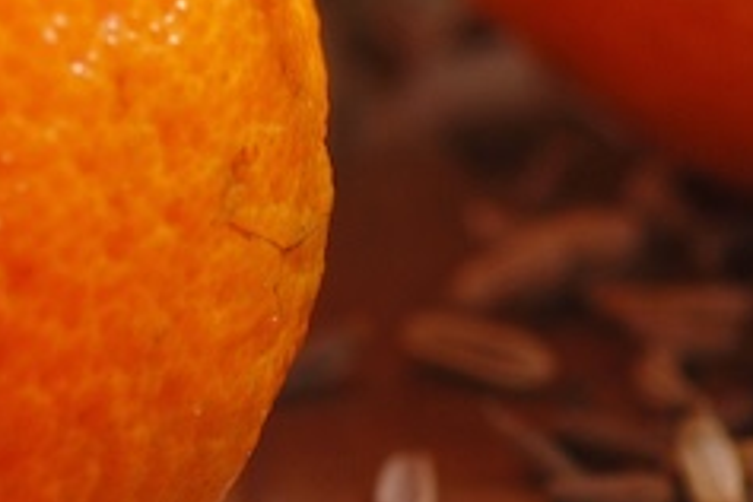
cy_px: -210
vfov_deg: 2.0
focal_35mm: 684
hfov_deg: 3.0
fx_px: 14306
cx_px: -95
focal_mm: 90
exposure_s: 1/100
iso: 100
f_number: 5.6
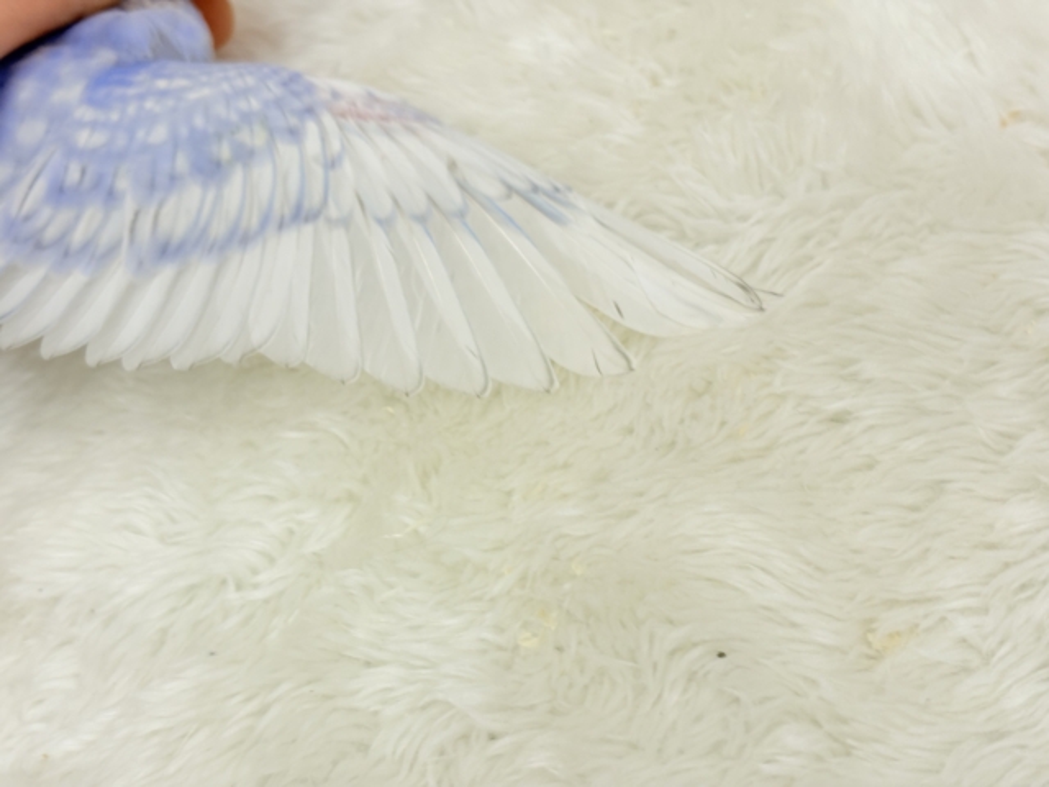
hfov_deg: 36.8
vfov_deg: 28.0
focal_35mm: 52
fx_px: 1576
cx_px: 524
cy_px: 394
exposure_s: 1/50
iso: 25
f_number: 1.6
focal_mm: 5.96
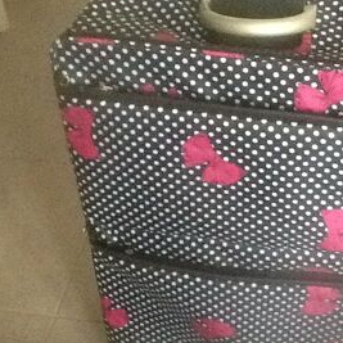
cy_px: 191
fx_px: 785
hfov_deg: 24.5
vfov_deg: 24.6
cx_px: 240
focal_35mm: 70
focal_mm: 2.03
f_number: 2.4
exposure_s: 1/30
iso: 320
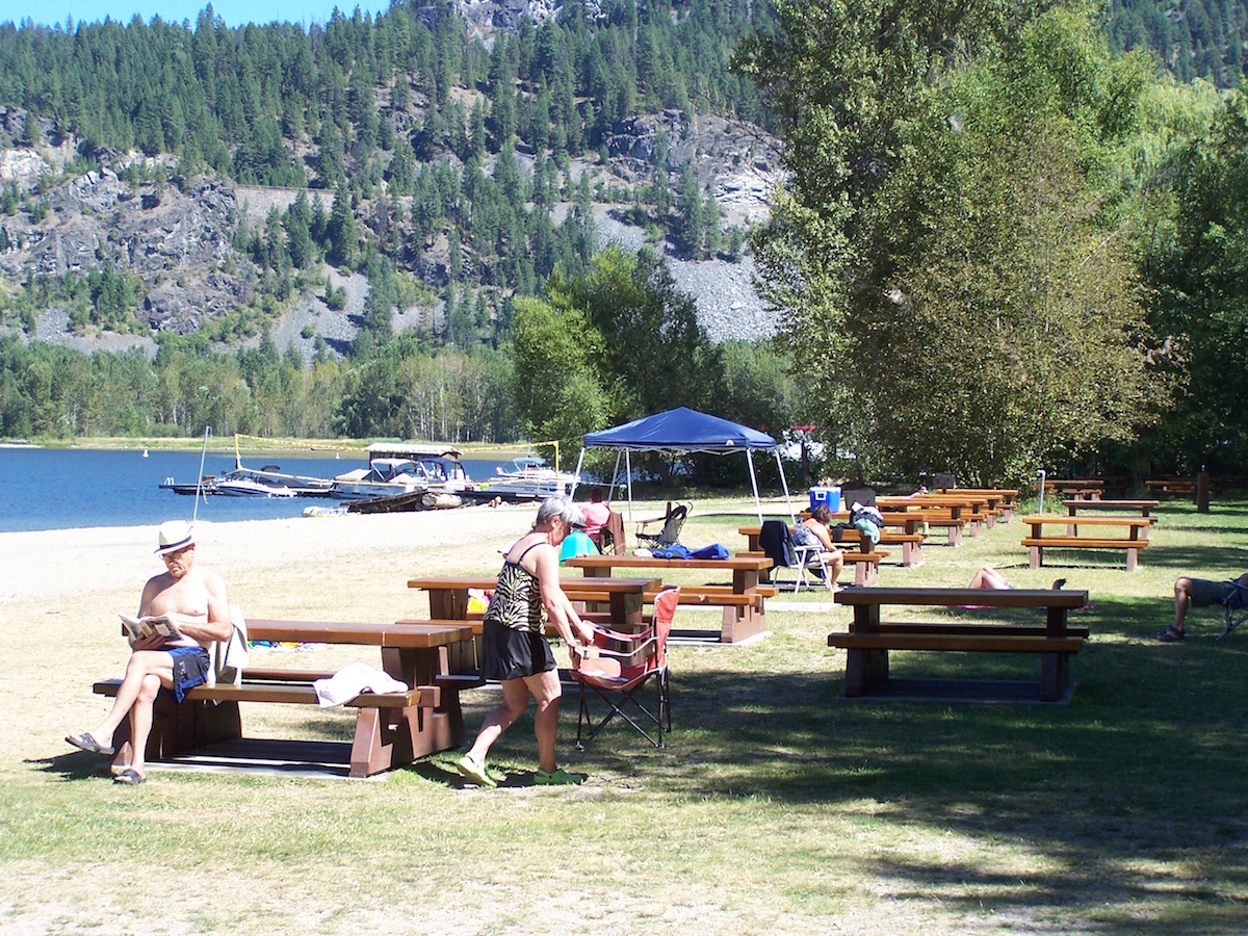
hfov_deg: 23.8
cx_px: 624
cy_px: 468
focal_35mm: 82
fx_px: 2956
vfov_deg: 18.0
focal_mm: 13.7
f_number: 3.2
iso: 80
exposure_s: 1/500
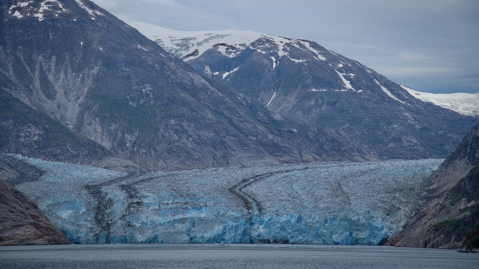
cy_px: 113
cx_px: 239
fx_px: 1600
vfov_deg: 9.6
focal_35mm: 126
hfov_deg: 17.0
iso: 100
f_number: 6.3
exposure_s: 1/250
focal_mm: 120
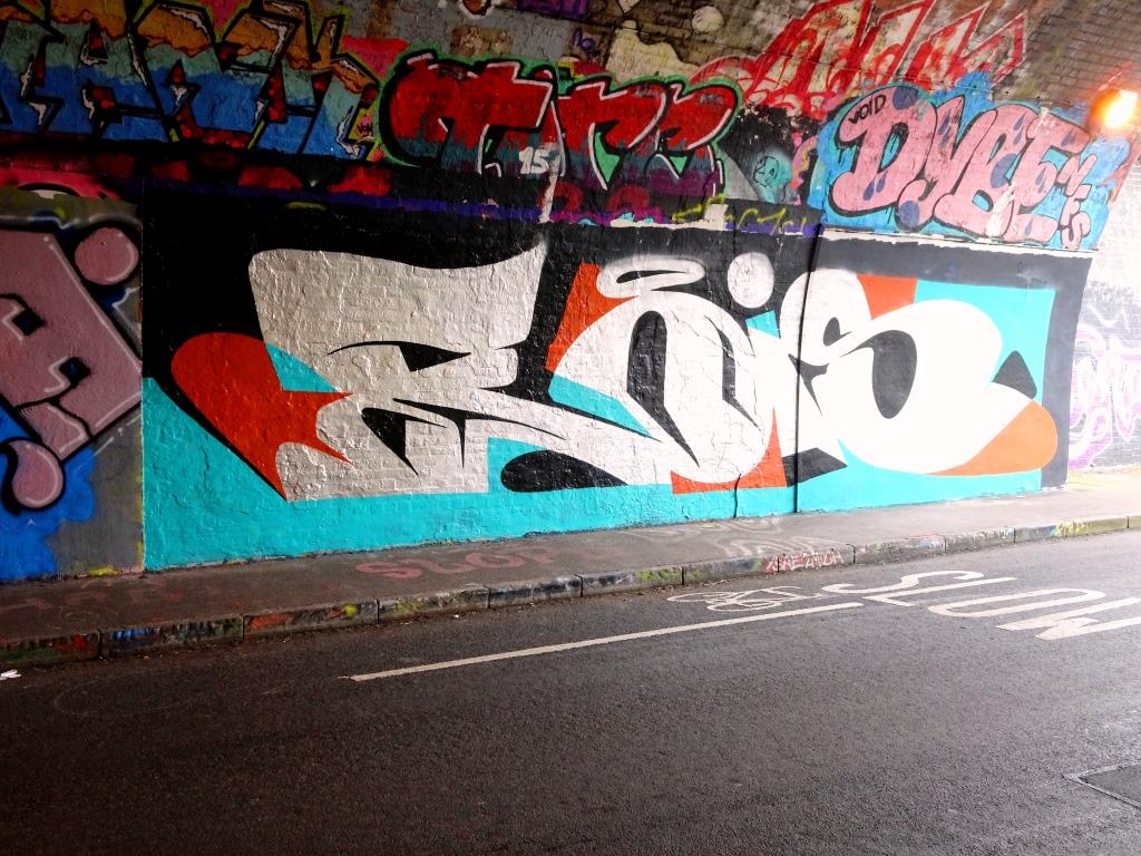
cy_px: 428
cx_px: 570
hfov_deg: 56.8
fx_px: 1055
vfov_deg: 44.2
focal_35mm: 32
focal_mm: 5.43
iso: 200
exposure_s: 1/40
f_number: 4
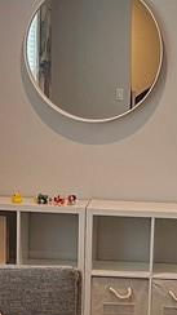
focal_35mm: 119
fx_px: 994
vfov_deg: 17.6
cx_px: 165
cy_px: 310
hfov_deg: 10.1
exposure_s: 1/60
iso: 80
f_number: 1.6
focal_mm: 5.1
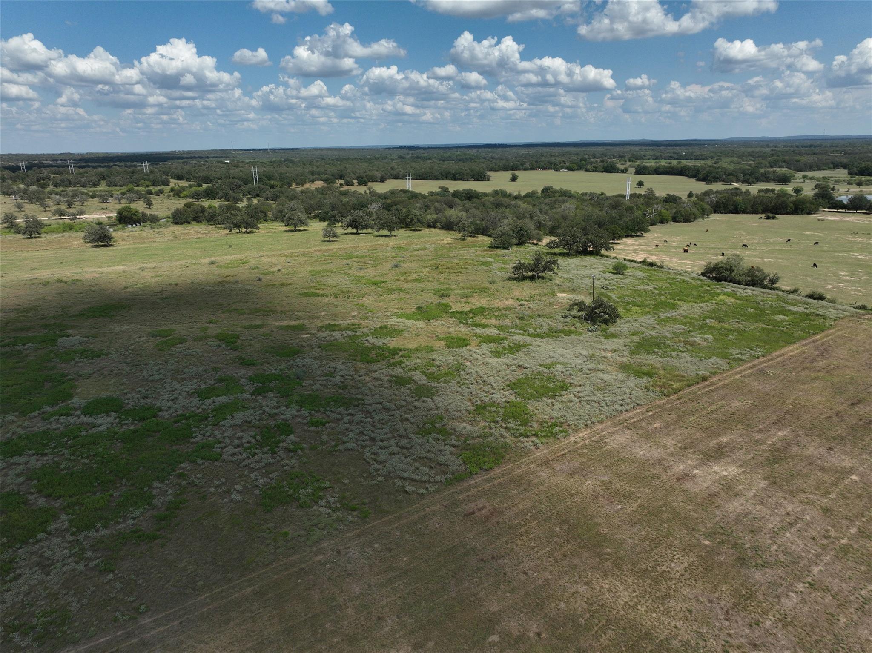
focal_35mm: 24
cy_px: 326
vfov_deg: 56.8
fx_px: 604
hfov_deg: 71.6
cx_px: 436
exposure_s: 1/3200
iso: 100
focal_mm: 12.29
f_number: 2.8
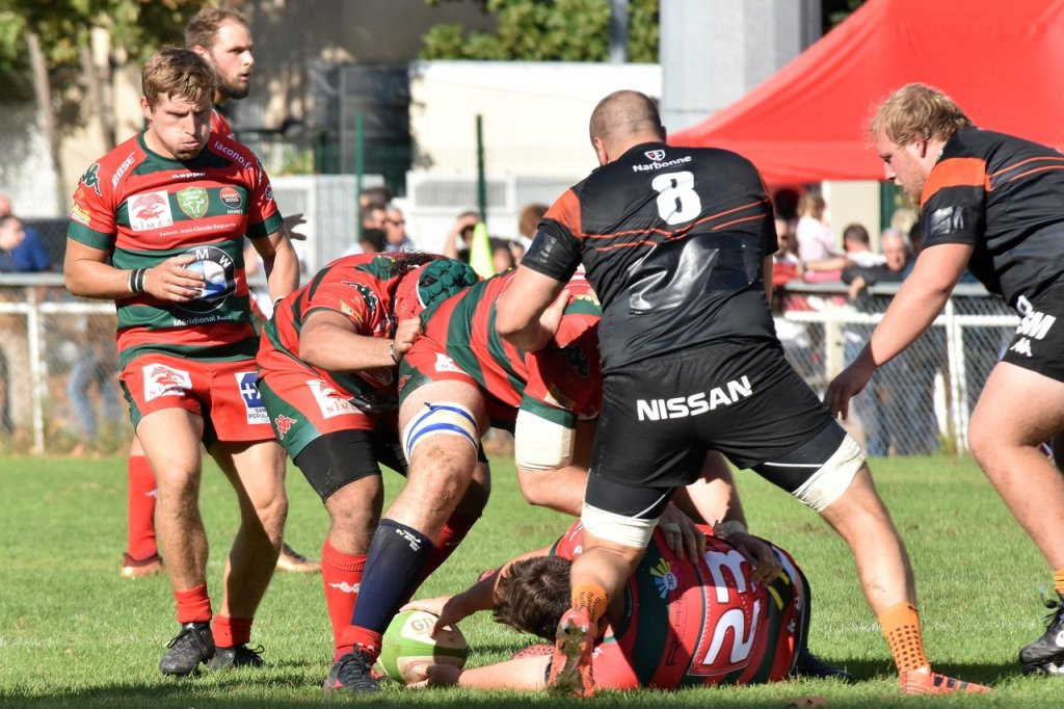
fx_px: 13295
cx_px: 532
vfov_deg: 3.1
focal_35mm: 450
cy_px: 354
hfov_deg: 4.6
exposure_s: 1/1600
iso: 1000
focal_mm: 300
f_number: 10
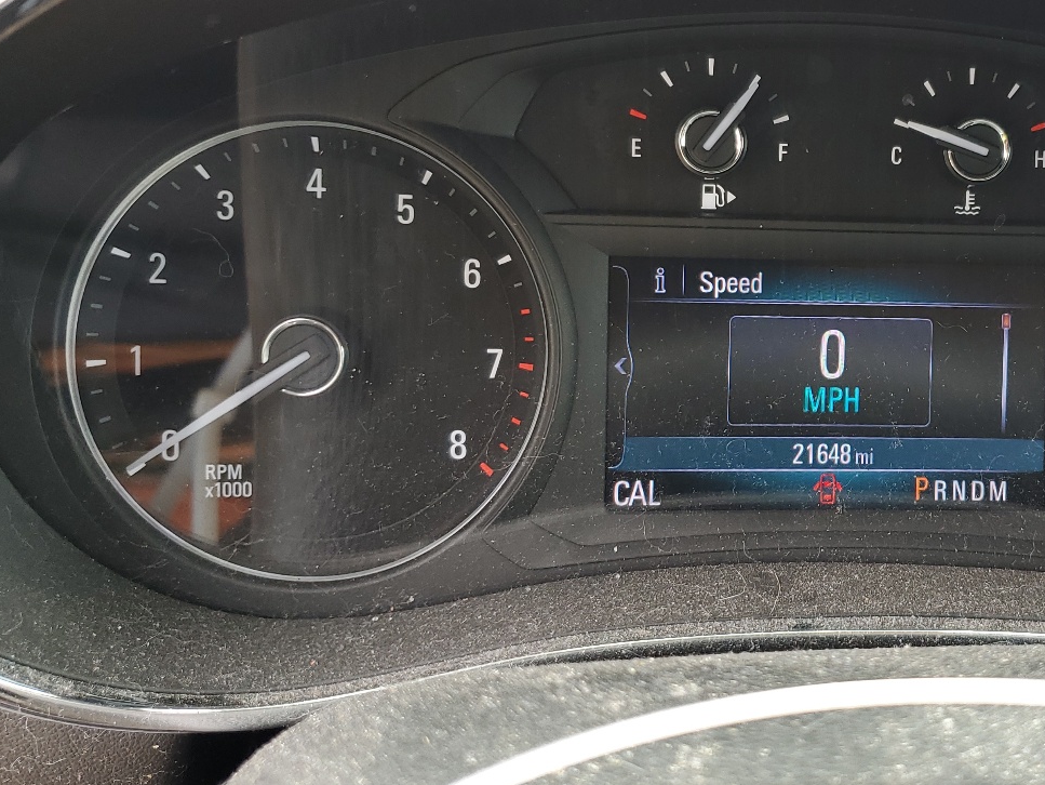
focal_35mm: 43
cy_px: 303
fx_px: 1299
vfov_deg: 33.5
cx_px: 822
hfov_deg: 42.1
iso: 50
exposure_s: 1/127
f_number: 1.5
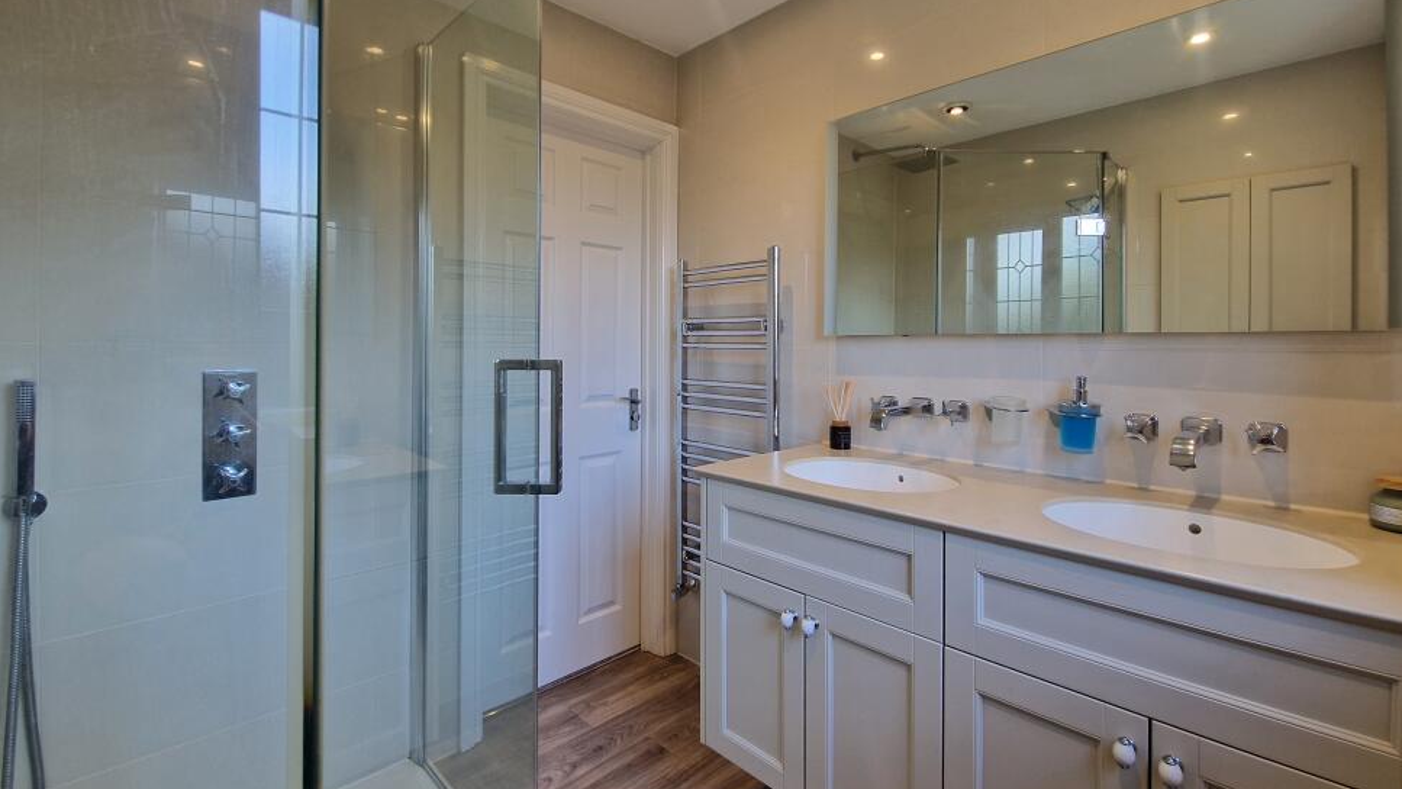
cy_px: 339
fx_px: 558
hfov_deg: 103.0
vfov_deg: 70.2
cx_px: 718
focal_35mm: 15
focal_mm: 2.2
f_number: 2.2
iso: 80
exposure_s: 1/50
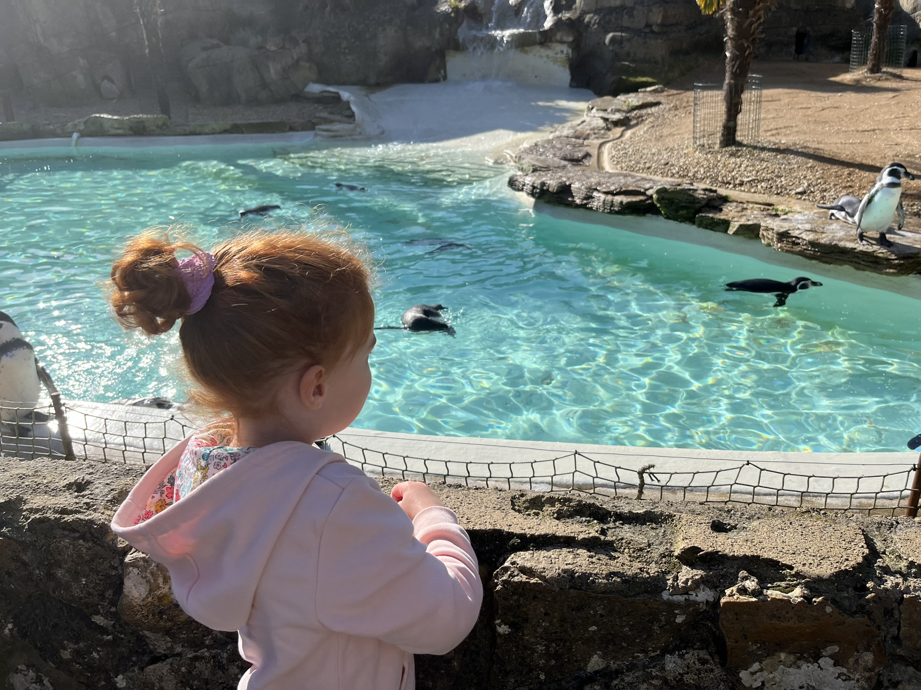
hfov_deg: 67.3
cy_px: 345
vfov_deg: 53.1
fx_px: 692
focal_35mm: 26
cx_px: 460
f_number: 1.6
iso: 50
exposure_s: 1/3215
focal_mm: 5.1
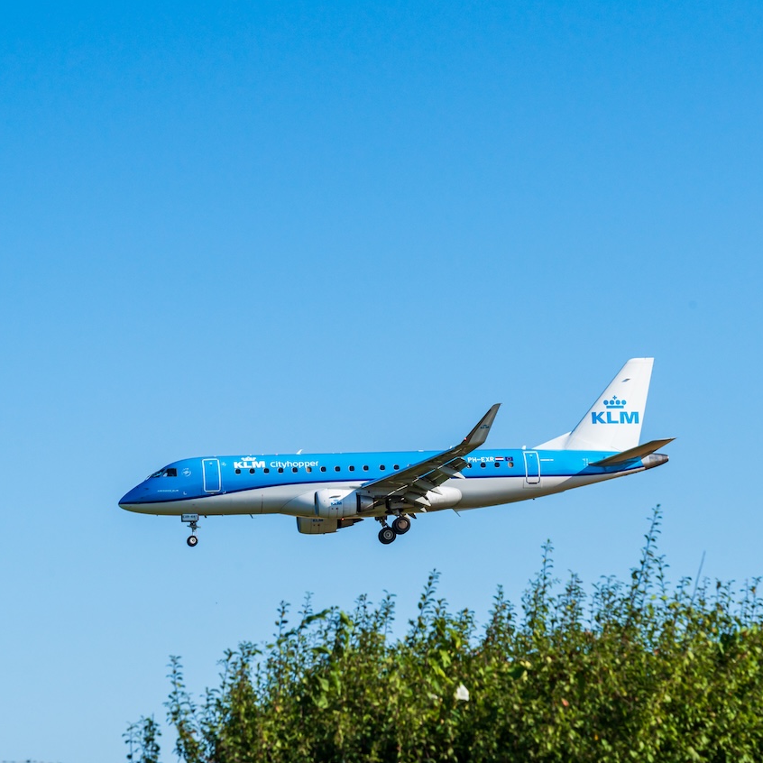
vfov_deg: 12.9
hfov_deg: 12.9
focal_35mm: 135
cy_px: 384
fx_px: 3367
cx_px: 367
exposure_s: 1/1250
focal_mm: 105
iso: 400
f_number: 11
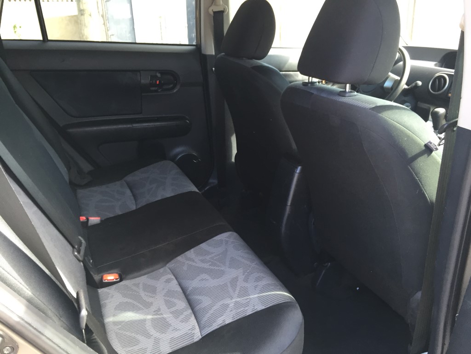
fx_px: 395
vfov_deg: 48.2
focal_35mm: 29
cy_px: 177
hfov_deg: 61.7
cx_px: 236
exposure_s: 1/30
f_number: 2.2
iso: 40
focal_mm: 4.15
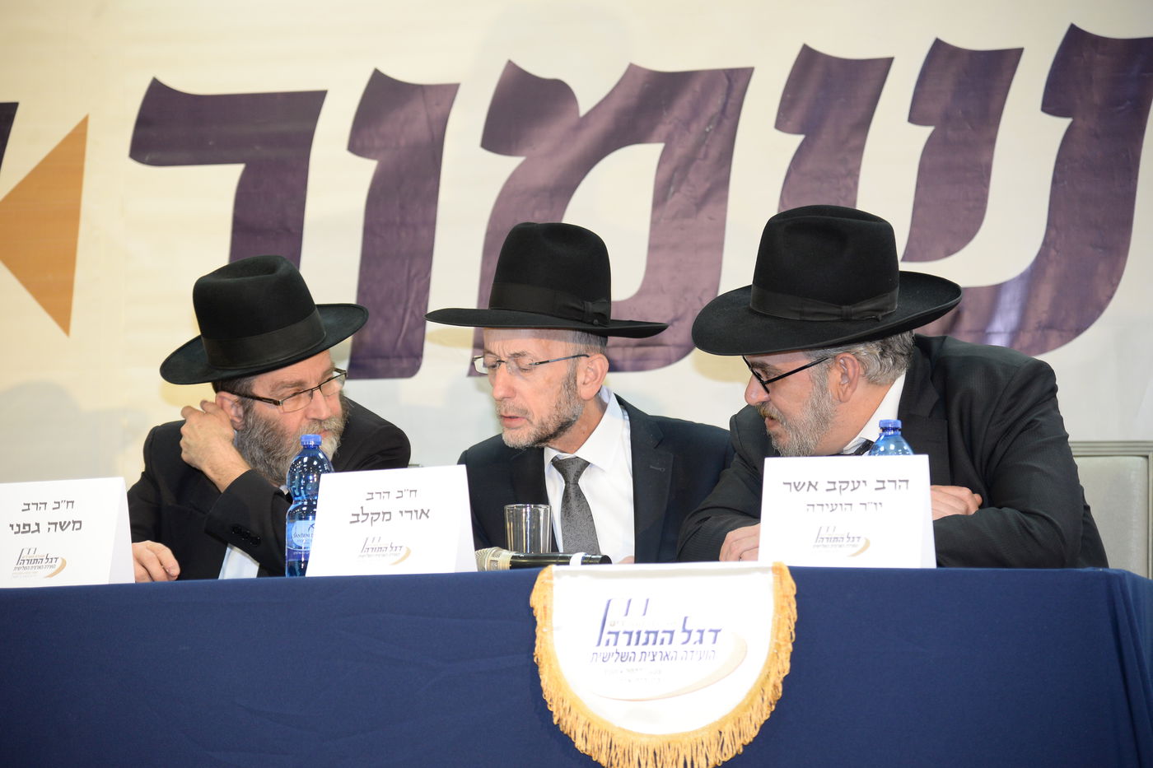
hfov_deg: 19.5
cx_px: 576
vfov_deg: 13.0
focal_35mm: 105
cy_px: 384
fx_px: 3362
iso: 1250
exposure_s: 1/80
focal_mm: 105
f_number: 4
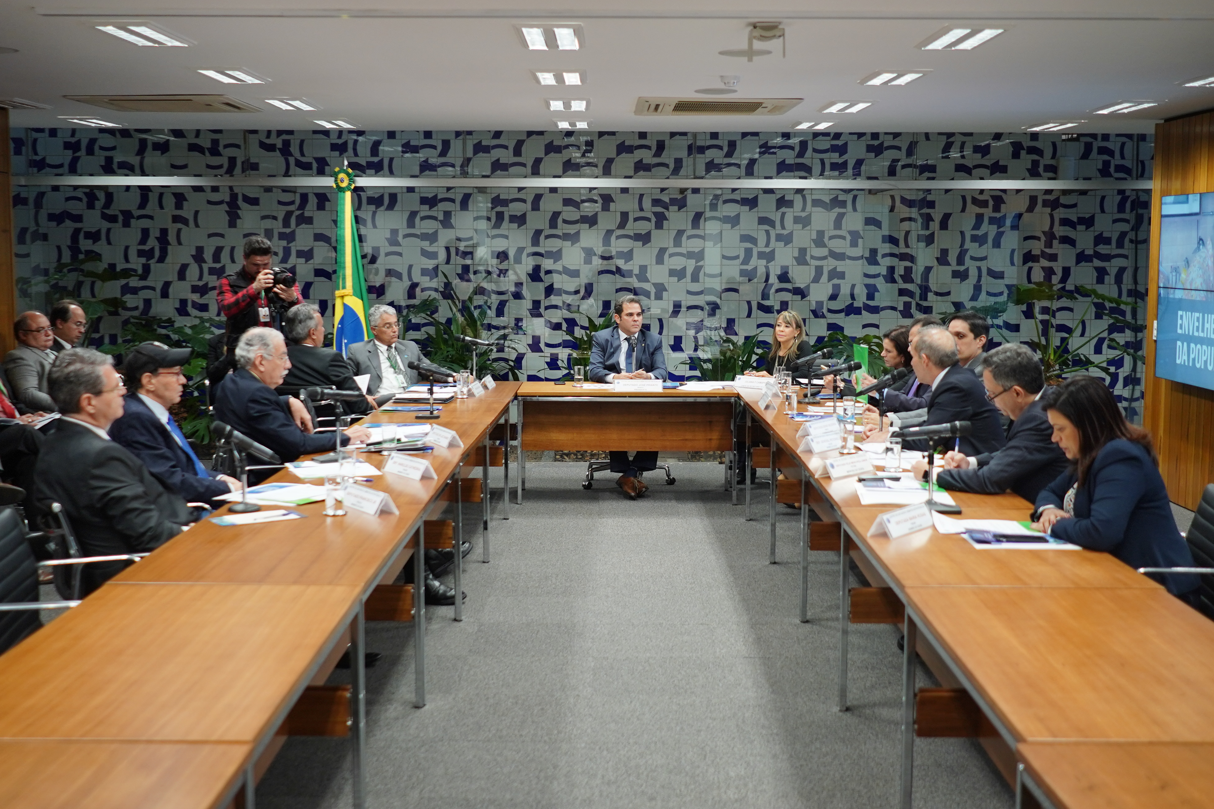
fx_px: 1416
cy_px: 404
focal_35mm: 42
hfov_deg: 46.4
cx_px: 607
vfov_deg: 31.9
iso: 500
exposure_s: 1/125
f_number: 2
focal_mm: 28
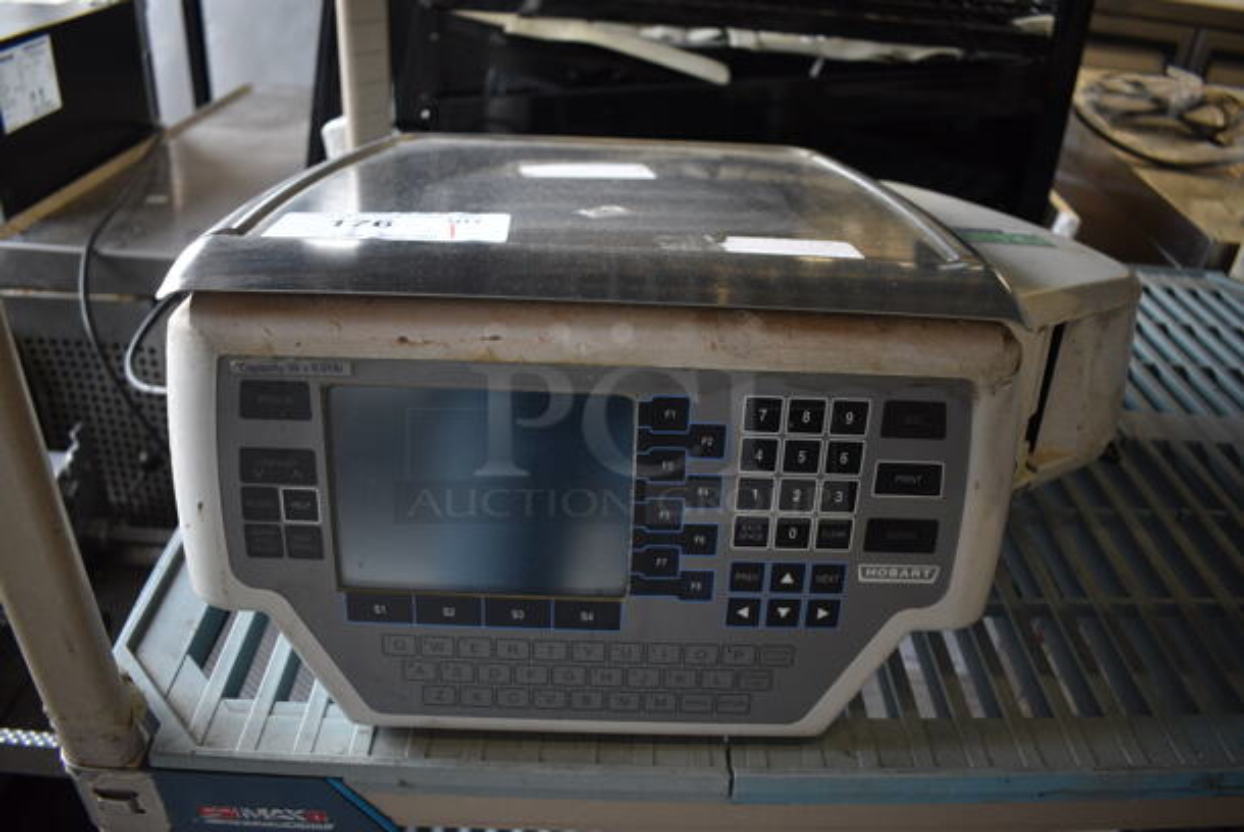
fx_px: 934
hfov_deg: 67.3
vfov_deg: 48.0
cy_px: 416
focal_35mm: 27
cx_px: 622
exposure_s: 1/250
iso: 800
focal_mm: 18
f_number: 3.5
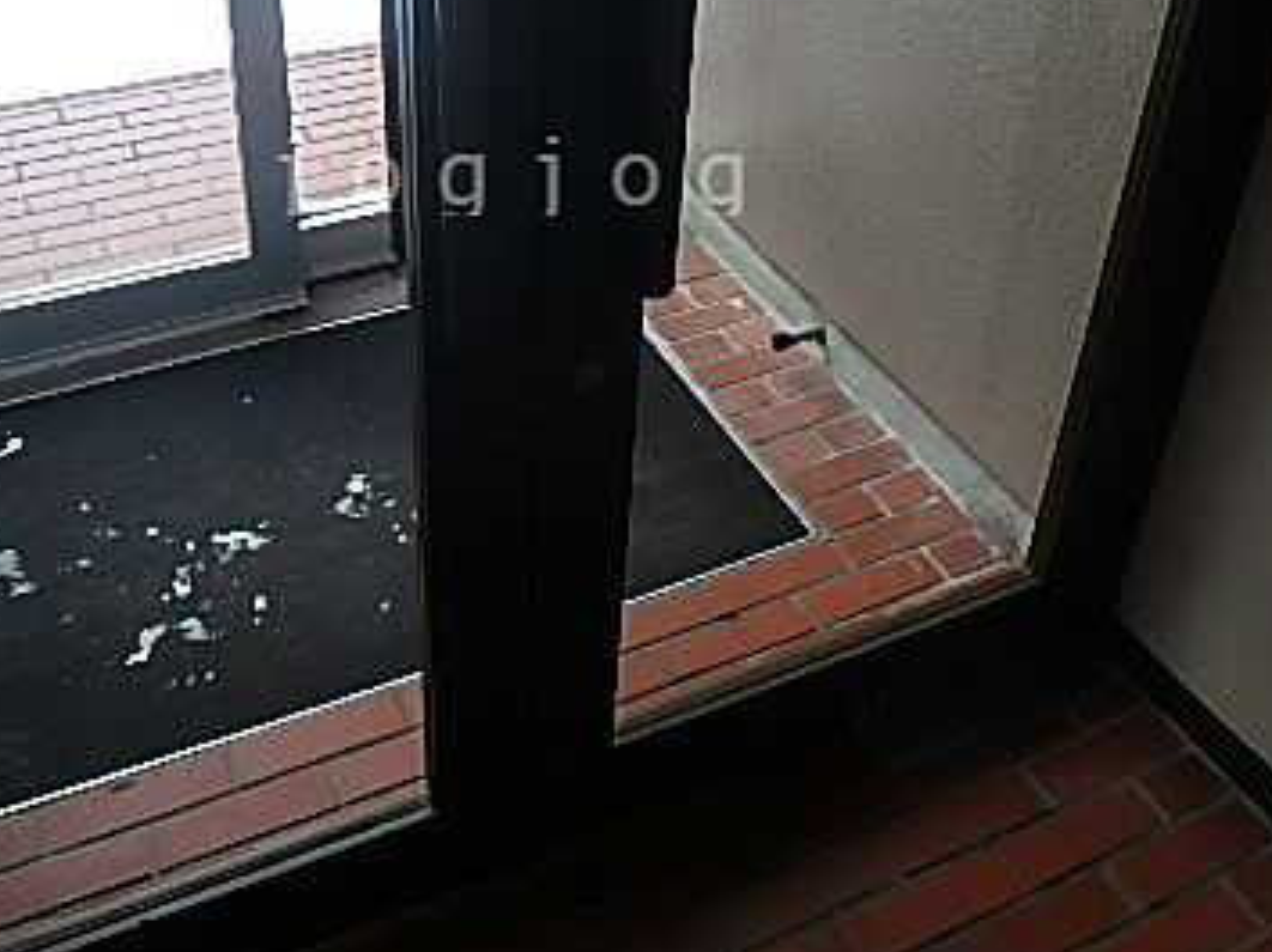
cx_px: 517
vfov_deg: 36.2
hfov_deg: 48.7
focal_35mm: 38
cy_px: 172
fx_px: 1395
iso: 125
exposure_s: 1/80
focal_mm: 3.7
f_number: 3.5
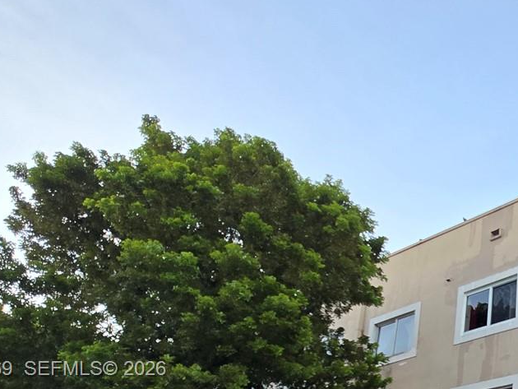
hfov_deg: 43.2
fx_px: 494
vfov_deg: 39.0
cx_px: 568
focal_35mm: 33
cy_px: 370
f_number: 2.2
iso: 64
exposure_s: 1/120
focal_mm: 2.2
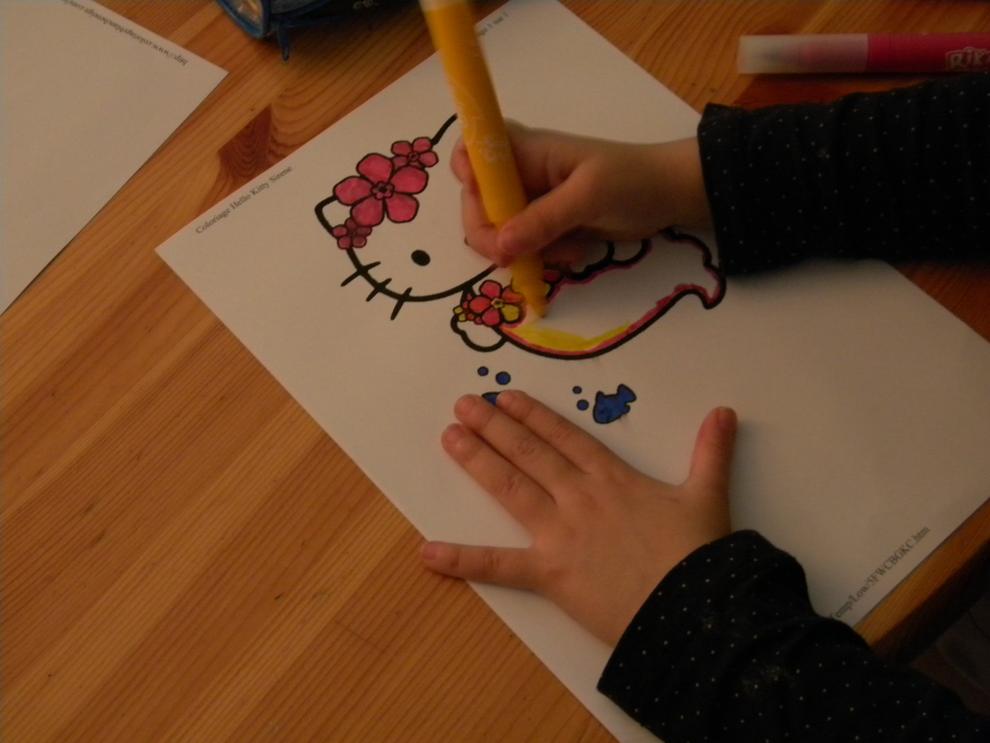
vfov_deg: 30.9
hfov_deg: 40.4
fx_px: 1344
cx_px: 495
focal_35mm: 47
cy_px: 372
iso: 400
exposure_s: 1/8.6
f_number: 3.9
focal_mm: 8.6
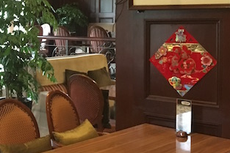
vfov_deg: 17.6
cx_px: 6
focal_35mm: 77
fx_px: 492
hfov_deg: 25.2
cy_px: 40
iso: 640
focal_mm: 4.15
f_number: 2.2
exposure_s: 1/17
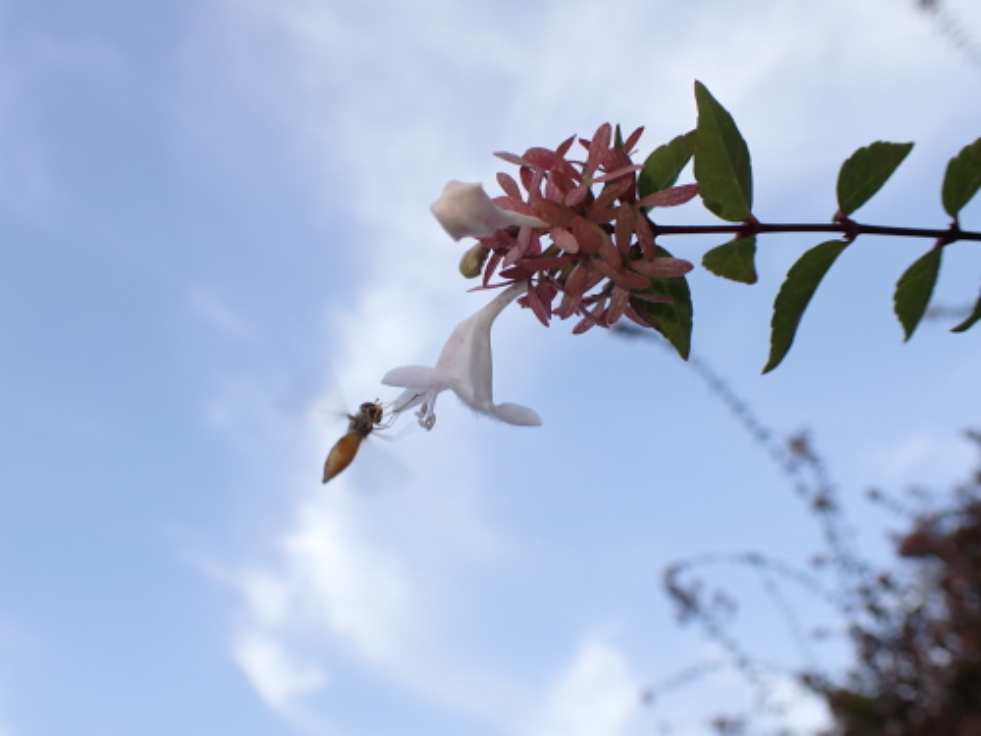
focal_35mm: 30
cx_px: 490
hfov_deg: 60.0
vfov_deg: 46.8
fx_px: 850
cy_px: 368
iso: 100
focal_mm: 5.4
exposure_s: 1/160
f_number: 3.2
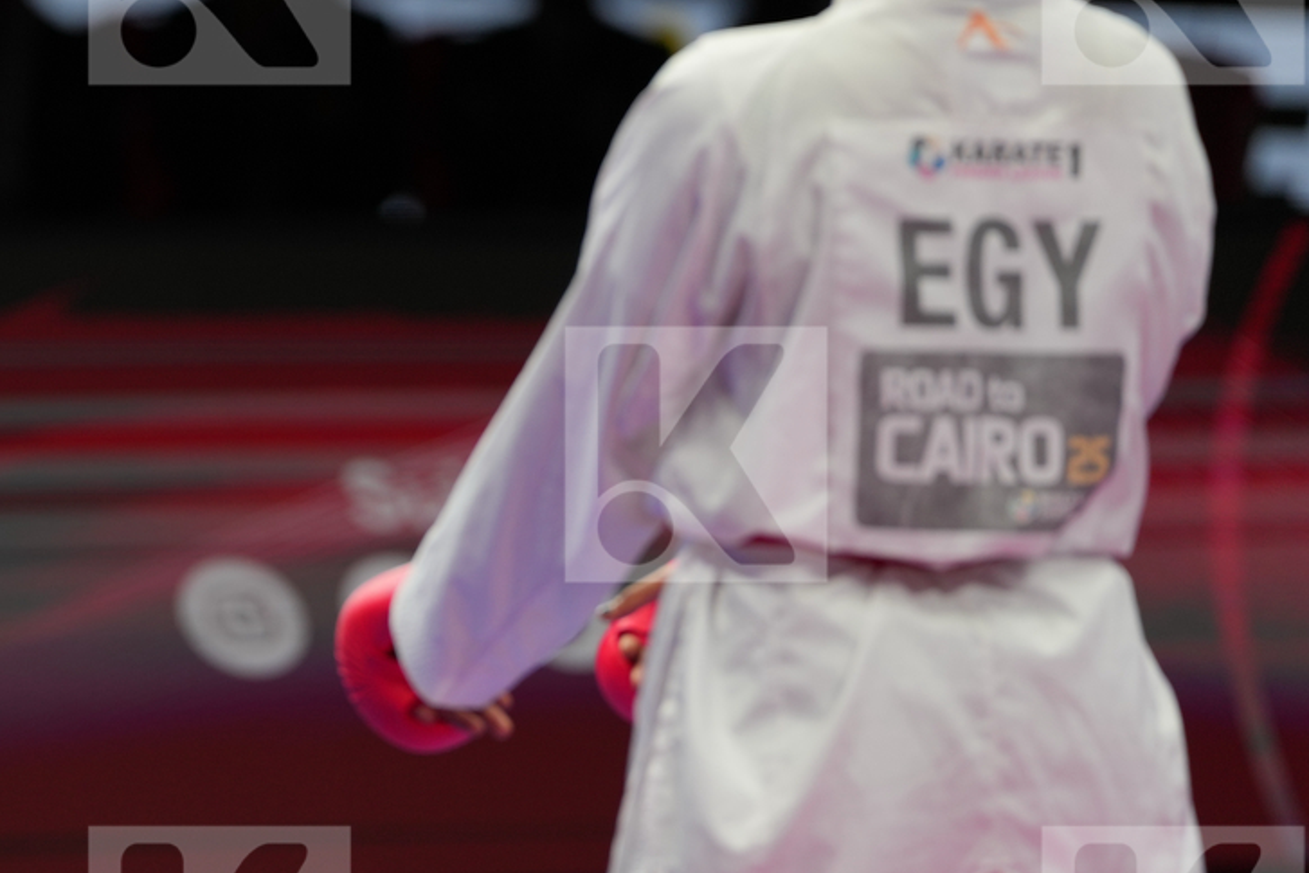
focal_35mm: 440
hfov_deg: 4.7
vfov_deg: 3.1
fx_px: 16001
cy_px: 455
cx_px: 220
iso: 400
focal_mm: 200
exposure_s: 1/1000
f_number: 2.8
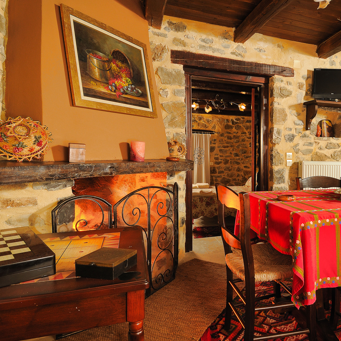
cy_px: 166
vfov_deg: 65.0
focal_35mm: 24
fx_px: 267
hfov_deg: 61.6
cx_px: 254
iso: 200
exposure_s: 1/60
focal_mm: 12
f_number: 8
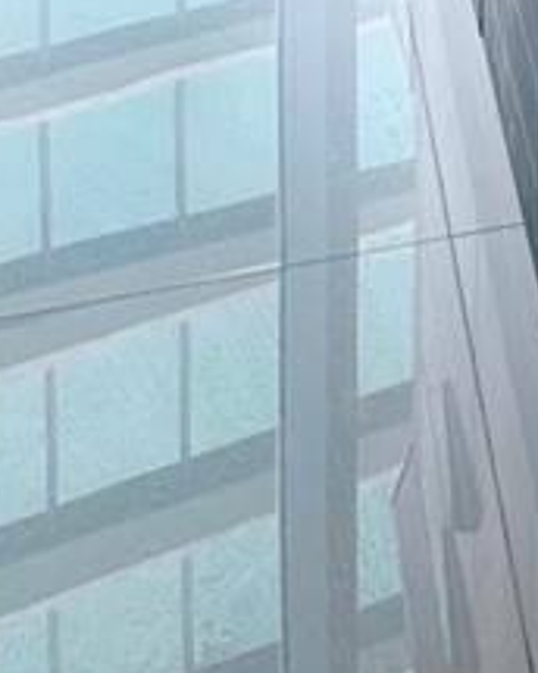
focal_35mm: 131
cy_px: -1014
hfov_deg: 10.1
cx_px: 1332
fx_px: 2607
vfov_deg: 11.6
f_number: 1.78
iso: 64
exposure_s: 1/120
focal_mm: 6.86
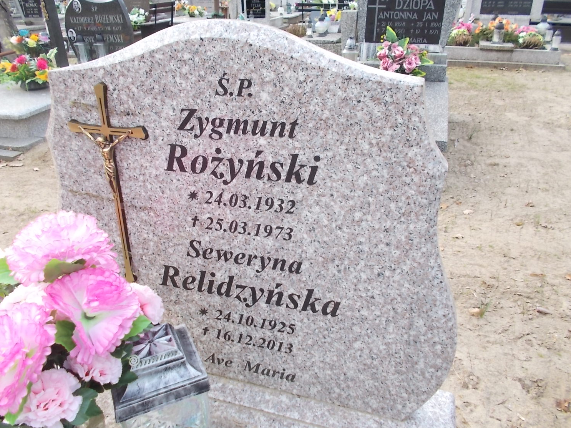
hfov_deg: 63.4
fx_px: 462
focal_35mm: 28
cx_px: 274
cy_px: 202
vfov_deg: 49.7
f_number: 3.2
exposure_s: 1/100
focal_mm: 4.6
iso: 80
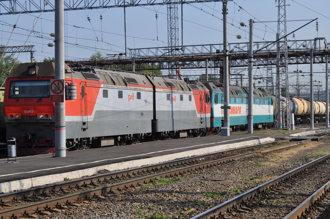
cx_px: 159
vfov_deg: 14.7
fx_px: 847
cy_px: 121
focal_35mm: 93
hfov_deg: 22.0
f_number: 10
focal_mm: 55
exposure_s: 1/400
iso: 200
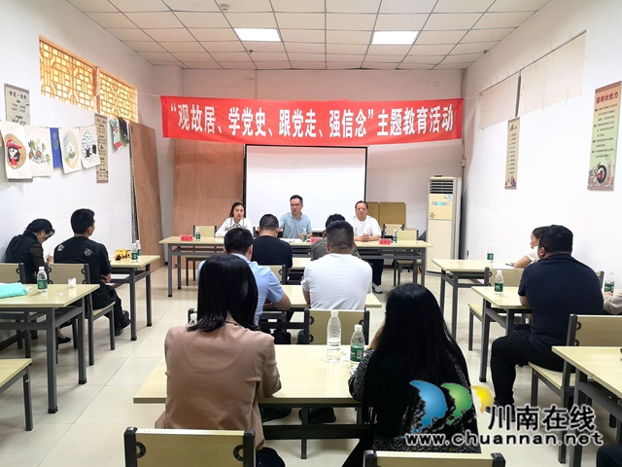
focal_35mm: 27
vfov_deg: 51.4
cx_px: 311
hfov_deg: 65.3
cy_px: 234
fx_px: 485
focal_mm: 3.95
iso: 400
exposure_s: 1/24
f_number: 1.8
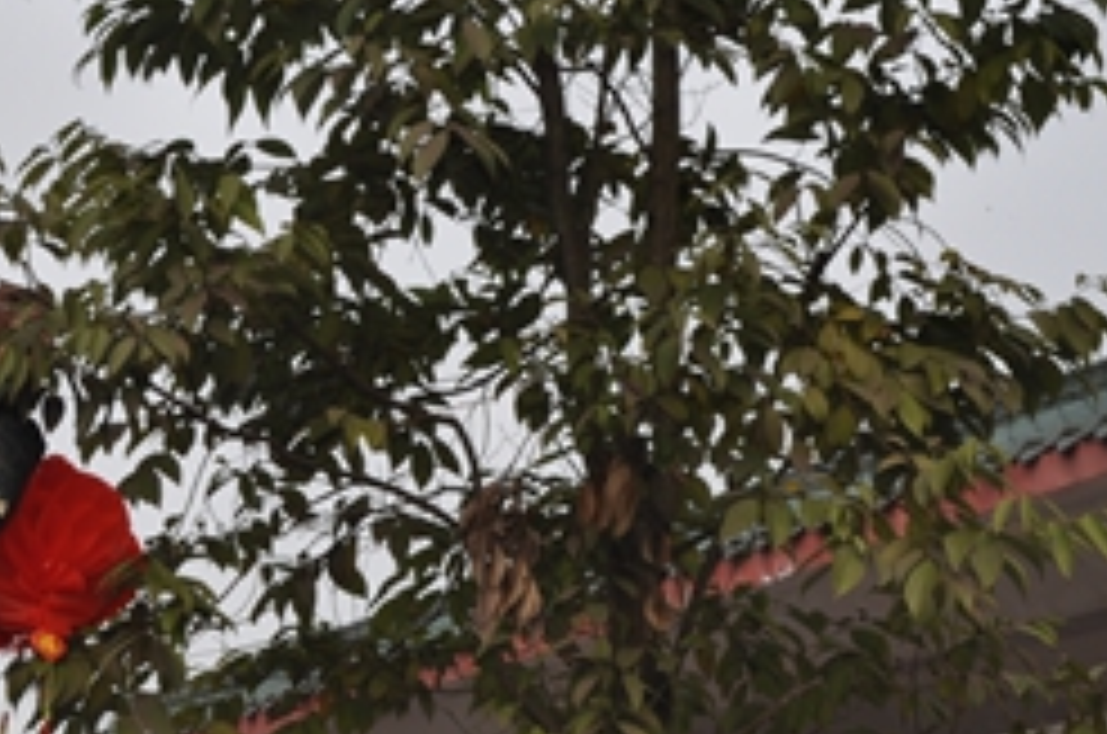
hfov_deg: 15.9
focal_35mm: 128
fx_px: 3928
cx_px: 130
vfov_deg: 10.6
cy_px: 608
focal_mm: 42
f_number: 10
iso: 200
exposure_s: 1/200
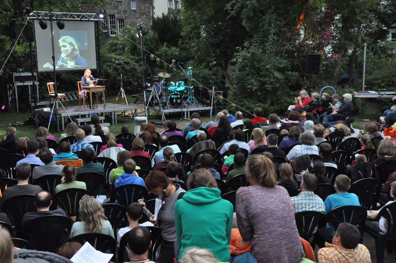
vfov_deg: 25.7
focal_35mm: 52
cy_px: 132
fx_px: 577
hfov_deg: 37.9
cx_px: 198
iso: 2500
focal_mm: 35
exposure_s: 1/125
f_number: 6.3
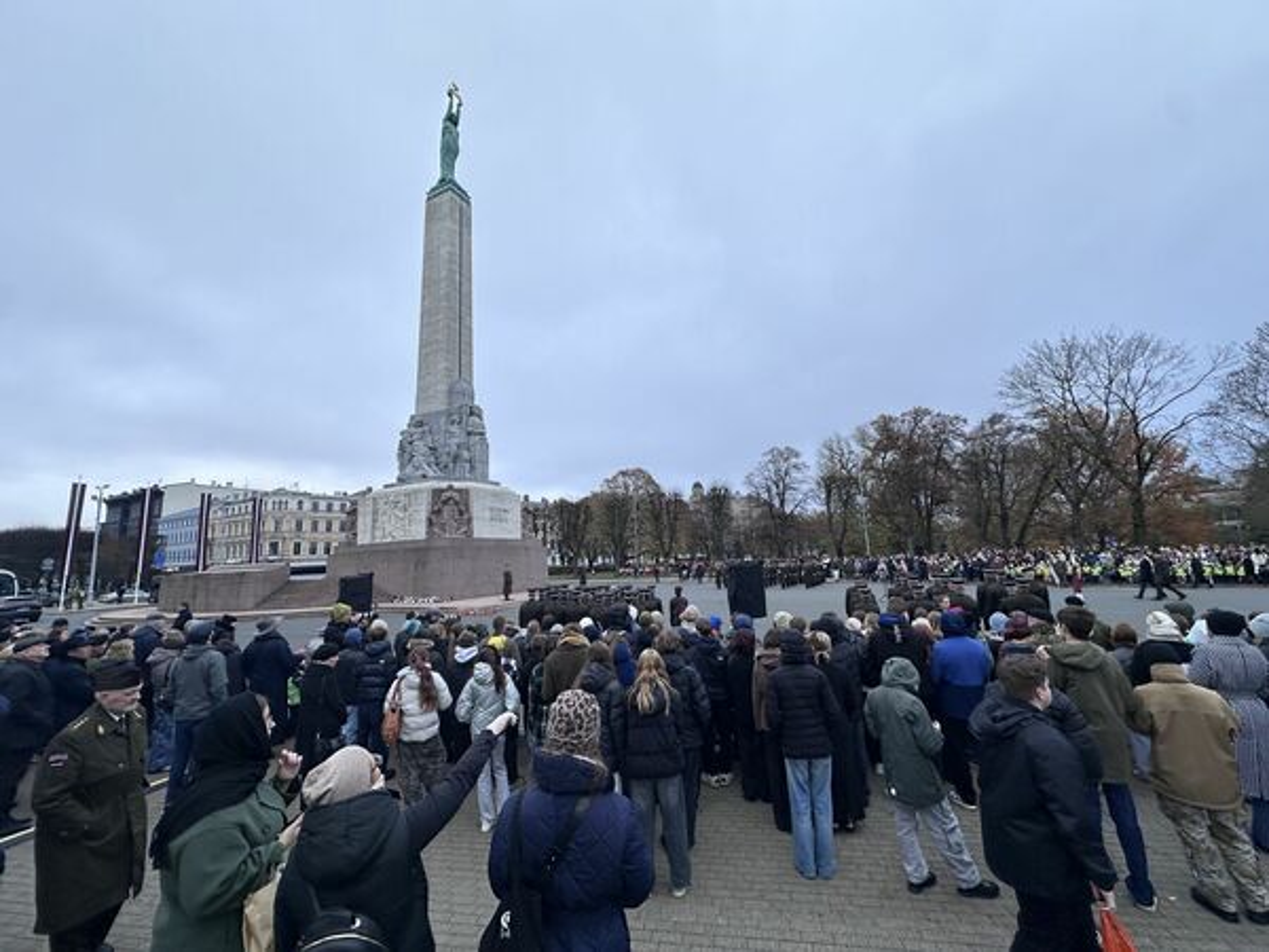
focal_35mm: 14
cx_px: 634
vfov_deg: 85.7
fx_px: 513
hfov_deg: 102.1
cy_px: 476
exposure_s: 1/359
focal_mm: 2.22
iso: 40
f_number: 2.2
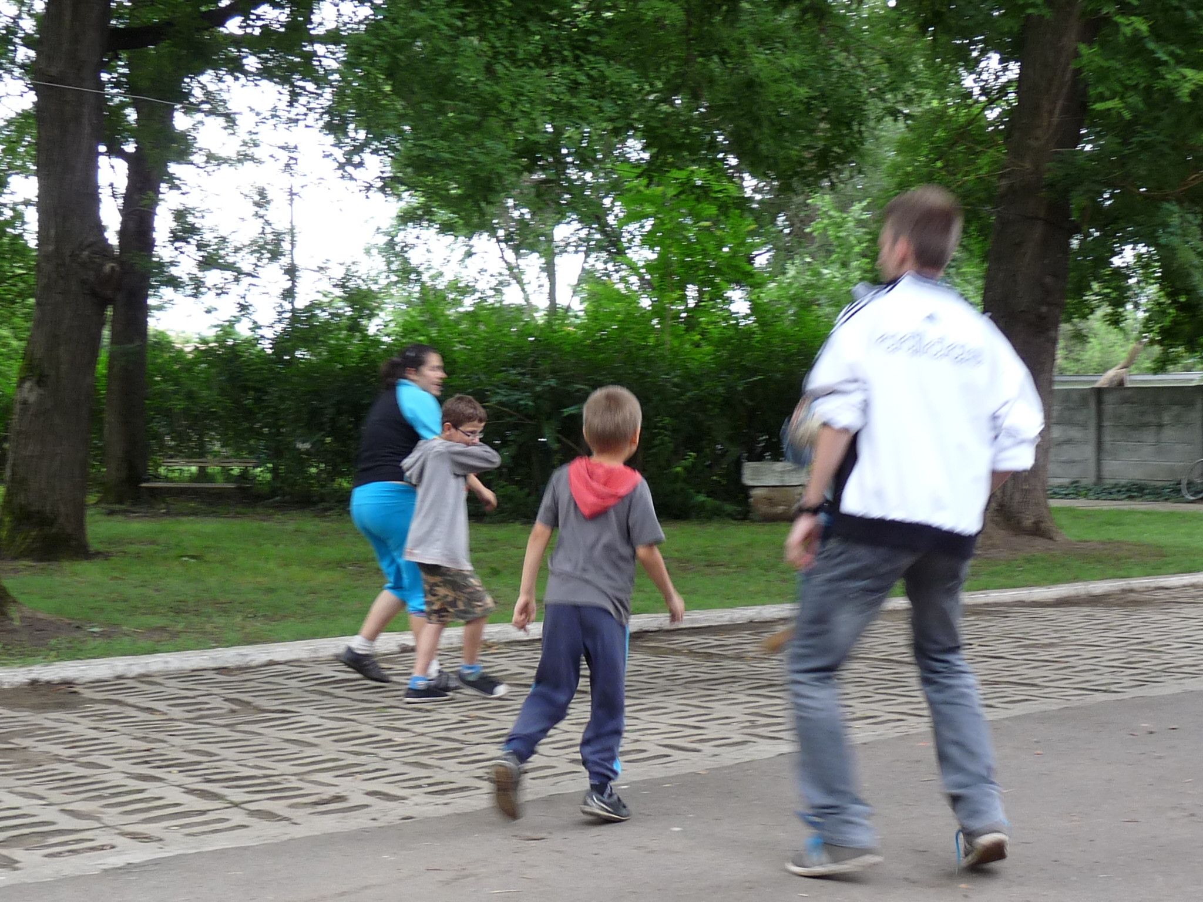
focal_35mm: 51
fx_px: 1772
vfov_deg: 28.6
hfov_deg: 37.5
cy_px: 451
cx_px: 602
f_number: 2.8
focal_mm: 5.1
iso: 100
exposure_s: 1/40
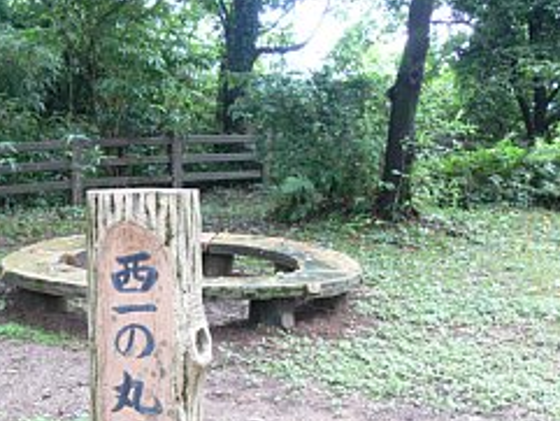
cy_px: 302
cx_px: 174
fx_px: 939
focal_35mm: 58
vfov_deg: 25.0
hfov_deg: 32.9
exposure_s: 1/30
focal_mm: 7.4
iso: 160
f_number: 2.8
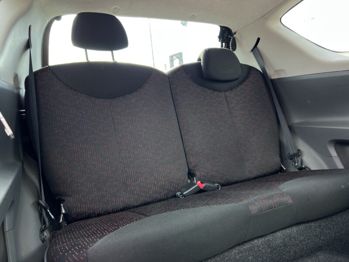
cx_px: 174
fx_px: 262
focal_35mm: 26
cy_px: 131
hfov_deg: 67.3
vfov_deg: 53.1
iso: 50
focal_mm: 5.7
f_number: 1.5
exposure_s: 1/178
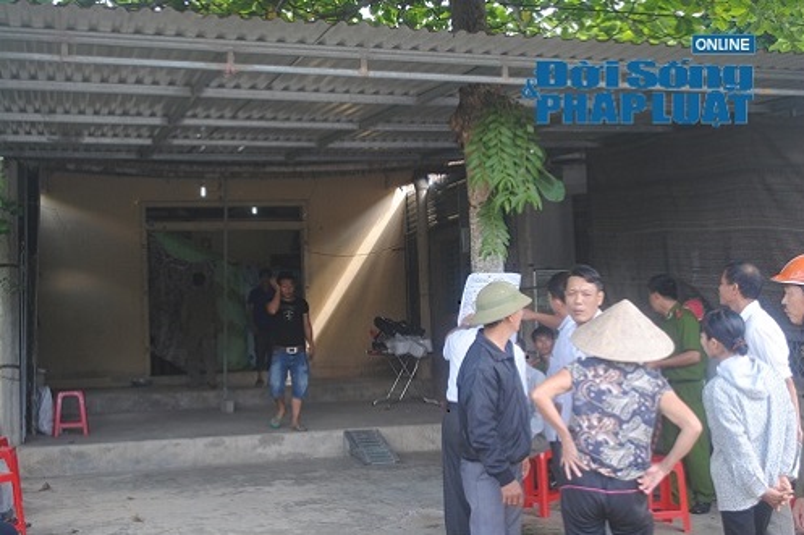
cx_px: 402
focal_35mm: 48
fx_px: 1072
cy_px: 268
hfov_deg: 41.1
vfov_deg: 28.1
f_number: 4.8
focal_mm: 32
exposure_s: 1/100
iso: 200
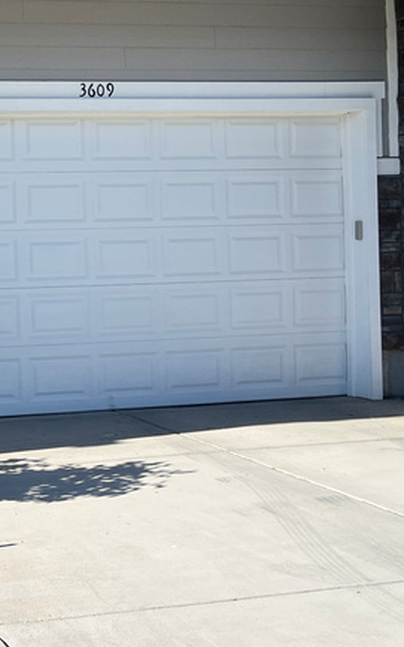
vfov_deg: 31.2
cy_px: 203
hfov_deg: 18.4
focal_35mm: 65
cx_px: -146
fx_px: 1146
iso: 50
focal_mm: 5.1
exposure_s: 1/2137
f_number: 1.6
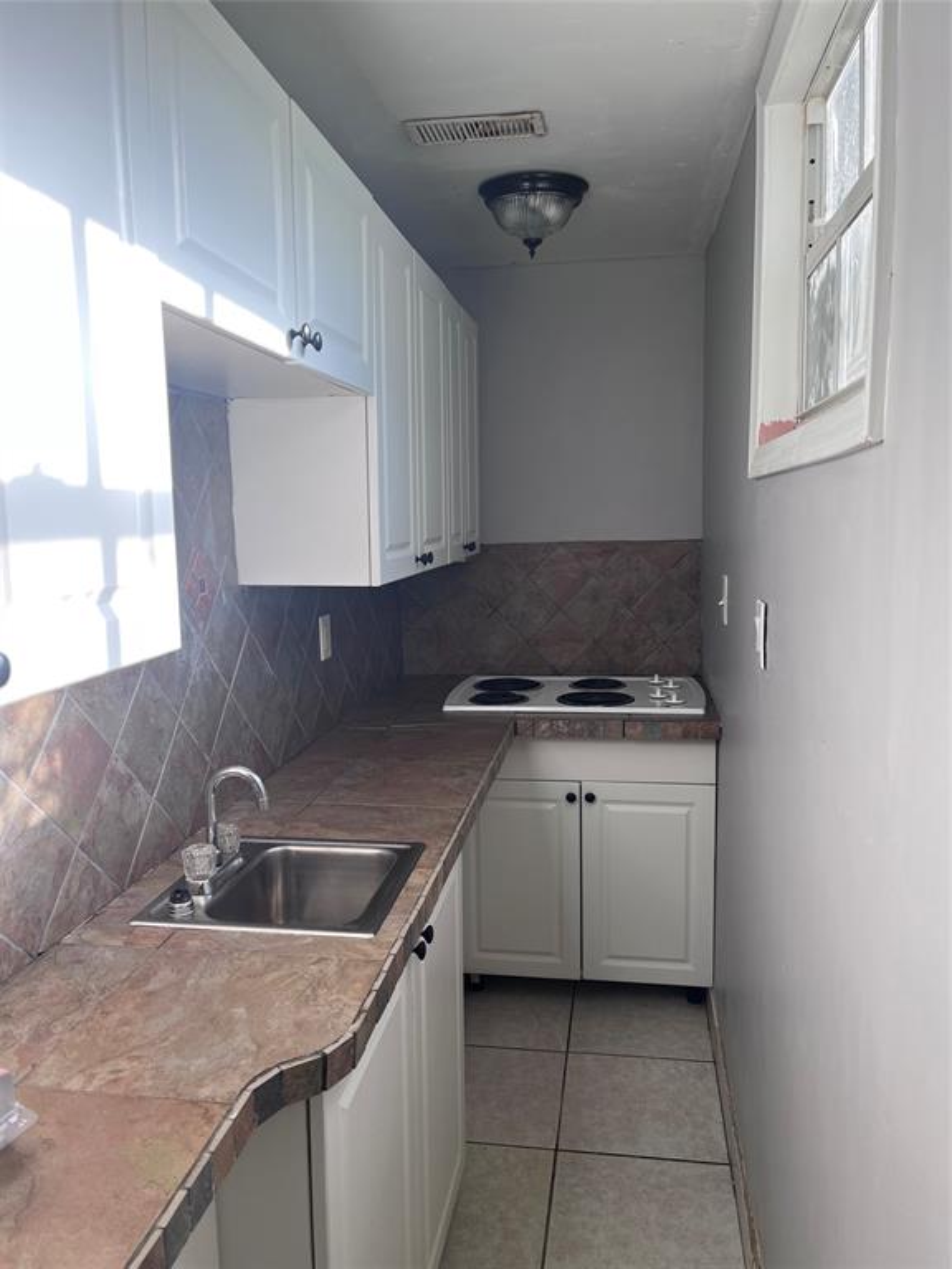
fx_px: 953
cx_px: 476
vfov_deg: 67.3
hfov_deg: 53.1
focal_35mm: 26
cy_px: 634
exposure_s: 1/161
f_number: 1.6
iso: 50
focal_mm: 5.1
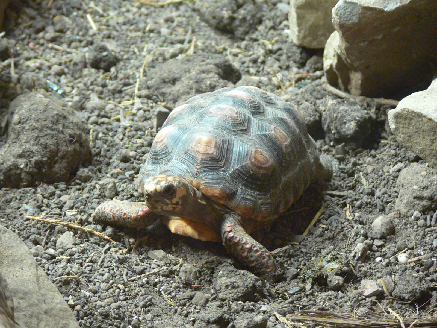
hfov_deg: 11.0
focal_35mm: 179
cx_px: 218
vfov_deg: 8.3
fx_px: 2260
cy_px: 164
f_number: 3.6
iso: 200
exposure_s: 1/6
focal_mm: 37.8
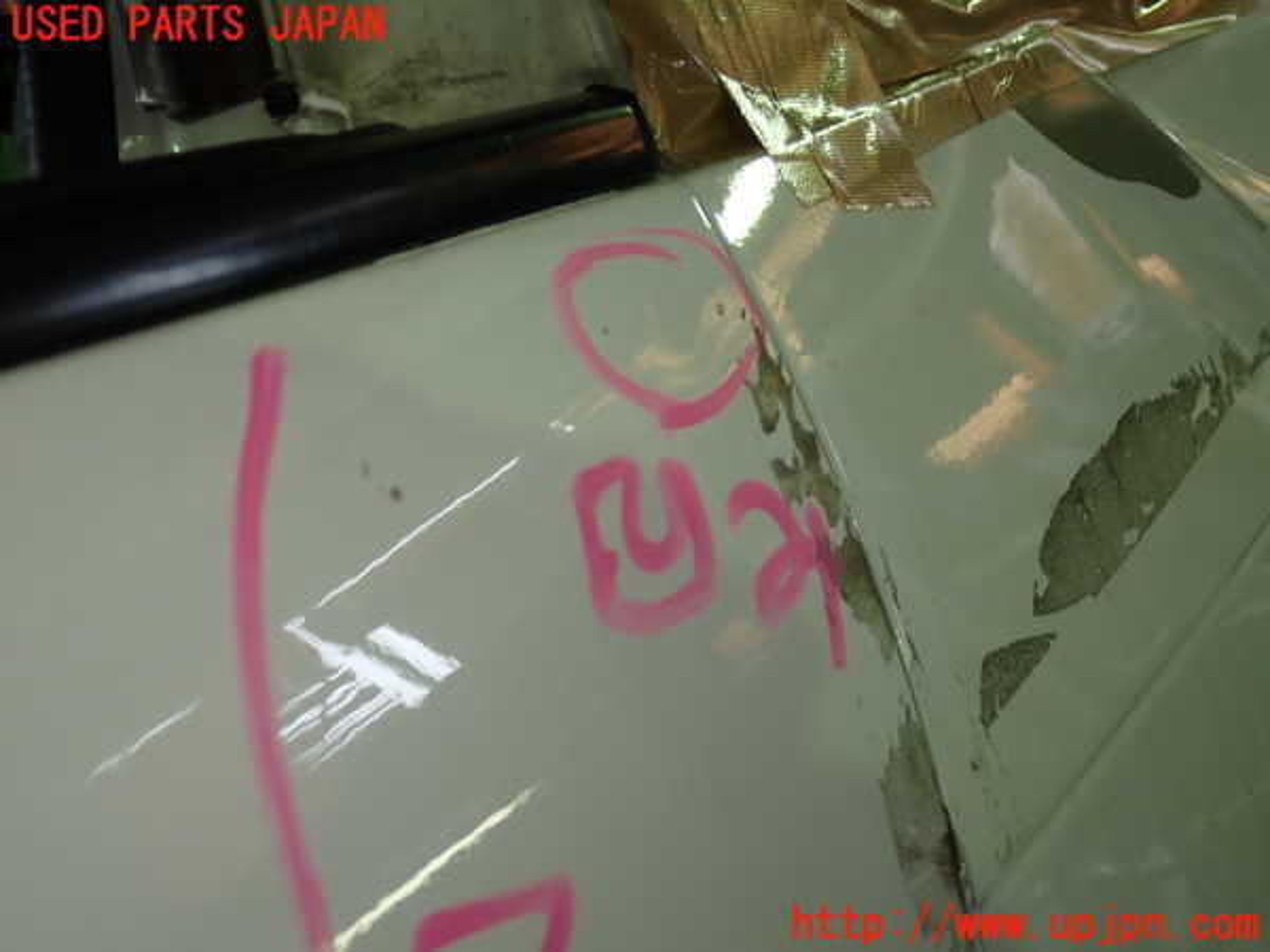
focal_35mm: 38
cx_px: 635
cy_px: 476
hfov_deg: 49.0
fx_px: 1394
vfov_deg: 37.7
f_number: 2.7
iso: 160
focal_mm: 6.83
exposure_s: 1/80
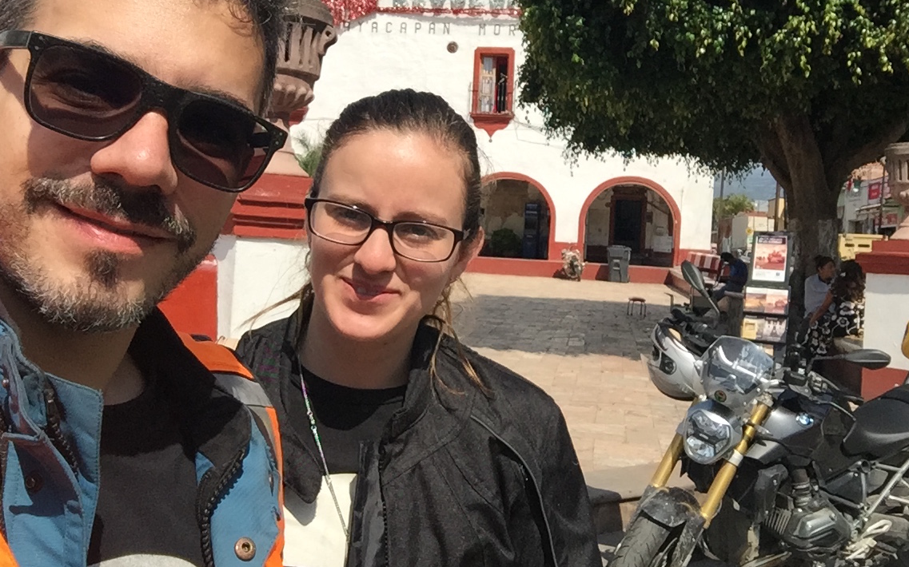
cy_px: 213
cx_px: 454
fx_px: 916
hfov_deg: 52.8
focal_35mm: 37
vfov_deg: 34.2
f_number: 2.2
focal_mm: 2.65
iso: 32
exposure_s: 1/1923
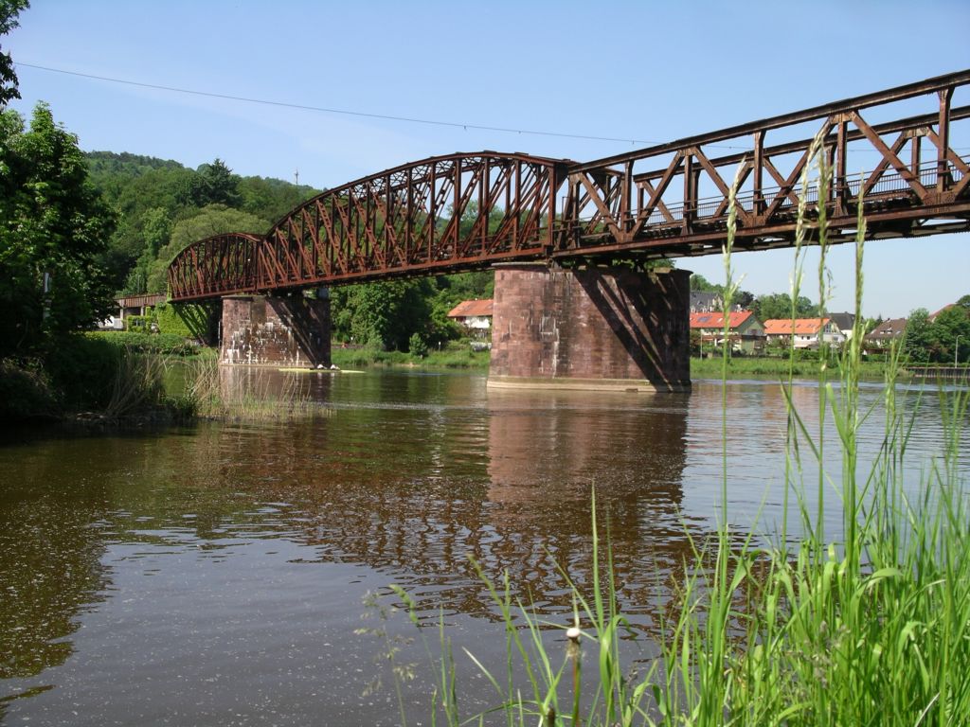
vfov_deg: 38.7
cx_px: 485
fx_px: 1037
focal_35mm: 37
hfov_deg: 50.1
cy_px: 364
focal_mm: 7.8
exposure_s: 1/320
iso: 64
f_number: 5
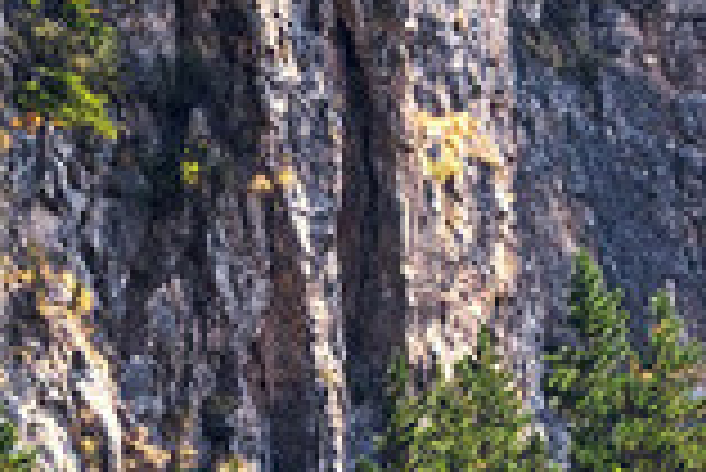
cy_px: -578
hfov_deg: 5.4
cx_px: -1084
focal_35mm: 367
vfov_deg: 3.7
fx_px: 7204
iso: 100
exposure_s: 1/250
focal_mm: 48
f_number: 8
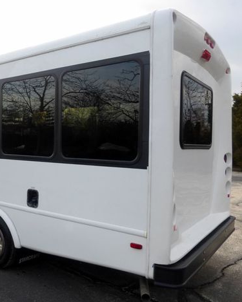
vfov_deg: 55.7
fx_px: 287
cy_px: 151
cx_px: 68
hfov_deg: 44.6
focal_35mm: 32
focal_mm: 4.3
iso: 100
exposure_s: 1/100
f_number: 3.3
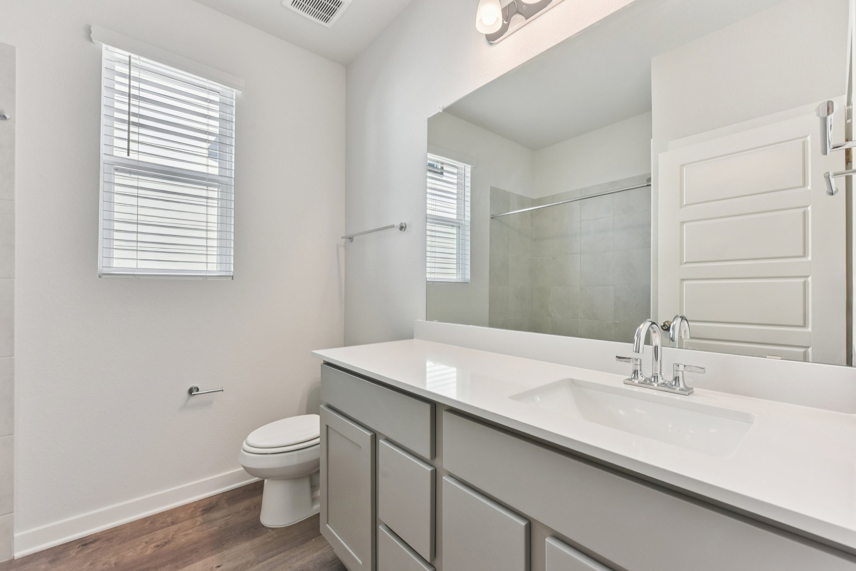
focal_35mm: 14
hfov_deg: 104.2
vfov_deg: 81.2
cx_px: 428
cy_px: 286
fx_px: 333
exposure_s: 1/60
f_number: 8
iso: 400
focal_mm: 14
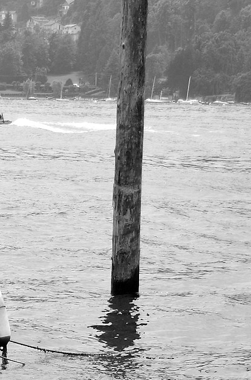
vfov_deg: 10.8
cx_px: -171
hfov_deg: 7.3
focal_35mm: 183
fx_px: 1923
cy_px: 588
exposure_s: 1/400
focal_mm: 32
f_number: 5.6
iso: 200
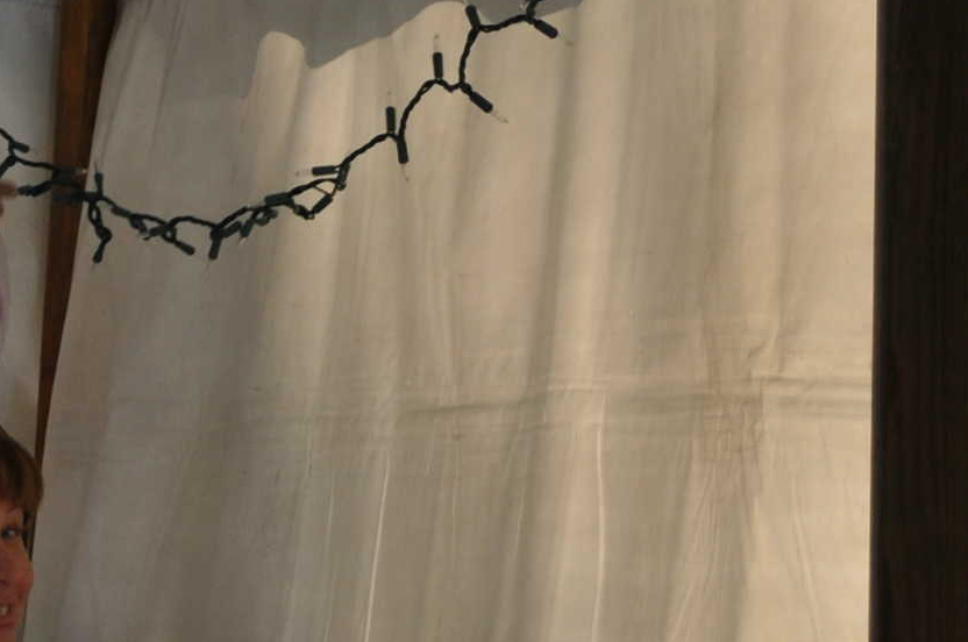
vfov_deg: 7.9
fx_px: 4671
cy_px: 427
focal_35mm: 174
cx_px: -218
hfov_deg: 11.6
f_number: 4.5
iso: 200
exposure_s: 1/60
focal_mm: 30
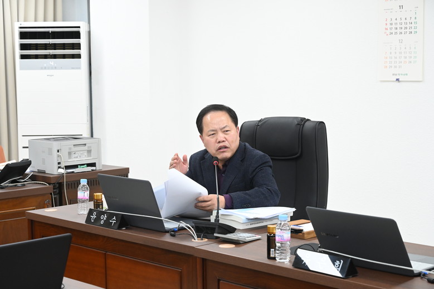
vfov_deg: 19.4
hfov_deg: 28.9
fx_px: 843
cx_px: 217
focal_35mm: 70
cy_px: 144
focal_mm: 70
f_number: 7.1
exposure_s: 1/200
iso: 4000
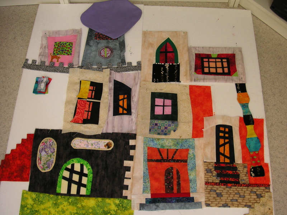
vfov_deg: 38.7
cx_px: 144
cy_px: 108
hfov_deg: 50.1
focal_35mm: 37
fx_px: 307
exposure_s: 1/45
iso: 50
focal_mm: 6.1
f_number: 2.8
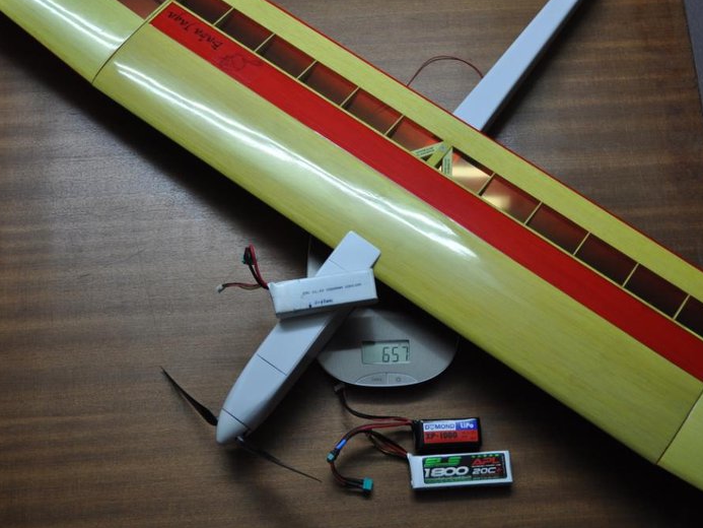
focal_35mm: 52
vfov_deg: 28.3
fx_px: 1047
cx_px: 373
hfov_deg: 37.1
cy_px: 263
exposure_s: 1/60
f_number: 4
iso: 400
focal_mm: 31
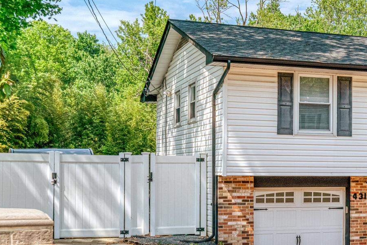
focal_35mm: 68
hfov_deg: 28.6
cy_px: 173
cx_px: 326
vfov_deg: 19.9
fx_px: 693
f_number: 8
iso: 1250
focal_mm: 30
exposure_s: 1/3200
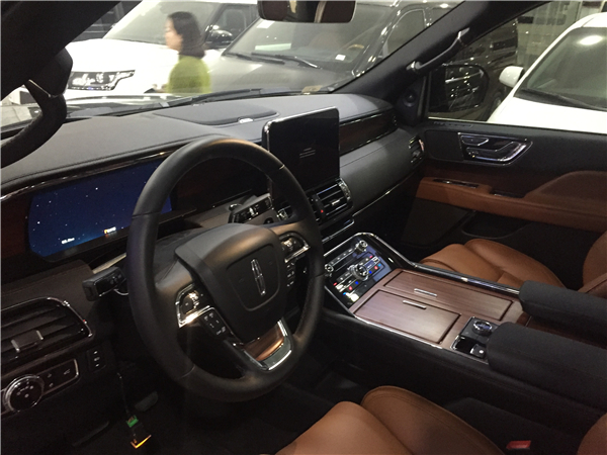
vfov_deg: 48.2
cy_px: 228
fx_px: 509
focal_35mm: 29
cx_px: 304
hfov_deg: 61.7
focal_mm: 4.15
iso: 320
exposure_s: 1/17
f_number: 2.2
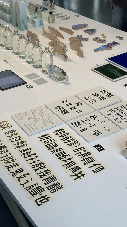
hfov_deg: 22.6
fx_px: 317
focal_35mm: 53
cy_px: 114
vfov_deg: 39.2
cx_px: 59
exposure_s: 1/240
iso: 64
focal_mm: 6.86
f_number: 1.78
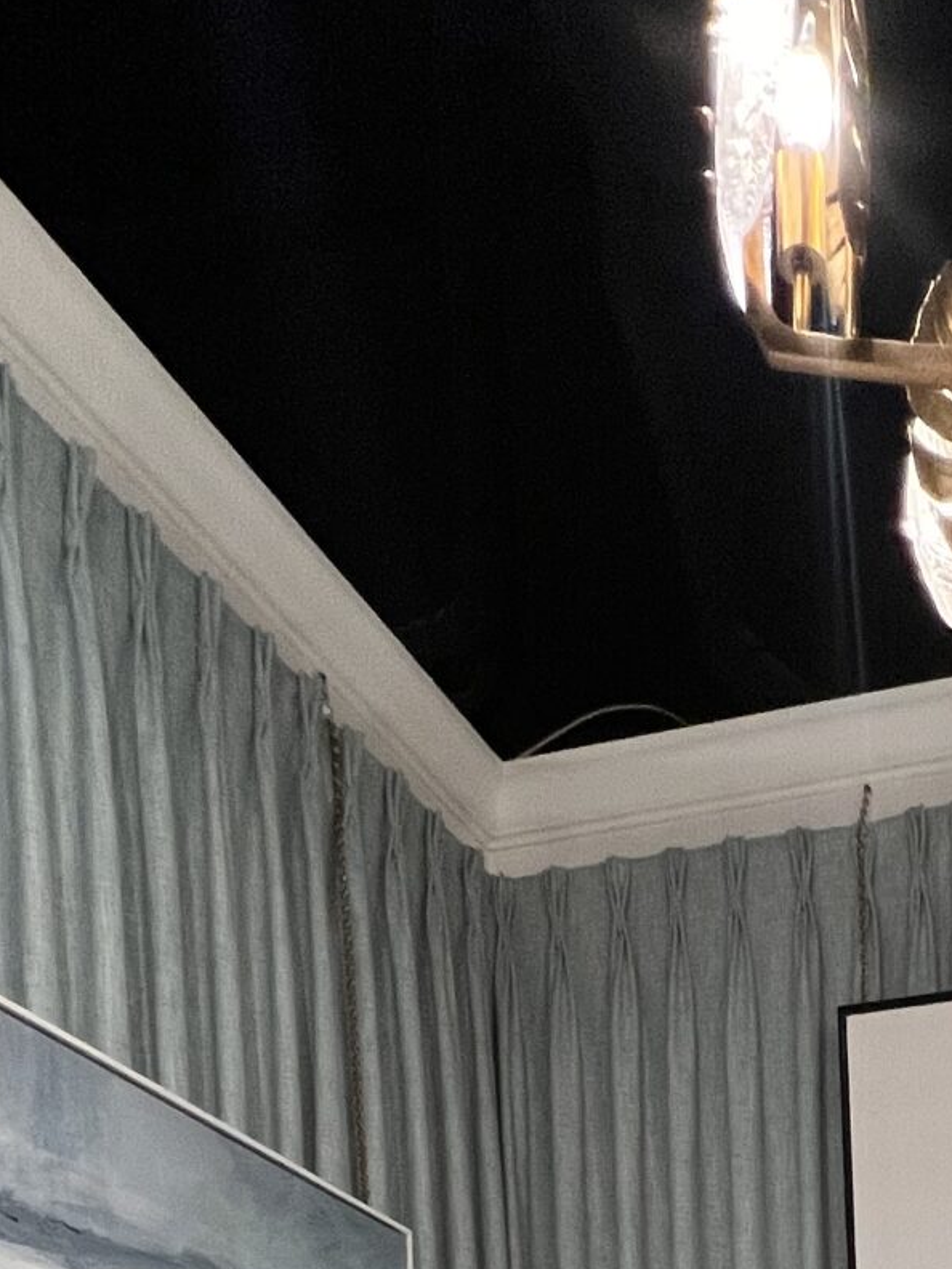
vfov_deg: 28.7
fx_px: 1540
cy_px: 1902
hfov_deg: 31.4
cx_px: 984
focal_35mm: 42
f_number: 1.8
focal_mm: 1.57
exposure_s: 1/120
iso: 200
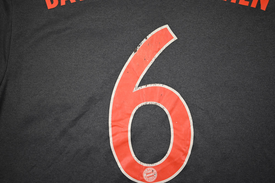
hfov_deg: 55.8
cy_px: 92
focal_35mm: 34
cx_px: 138
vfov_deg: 38.9
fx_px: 260
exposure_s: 1/125
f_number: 5
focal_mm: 34
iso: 200
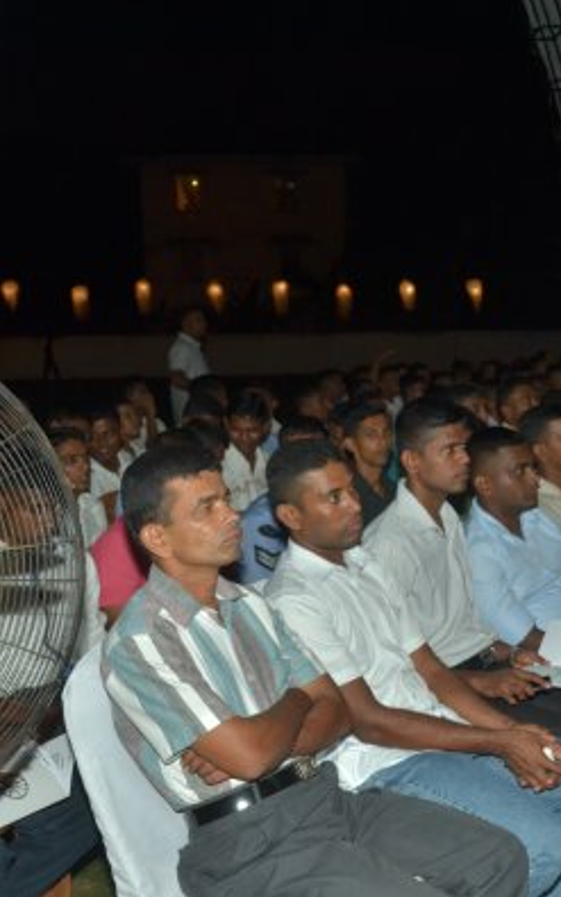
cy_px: 448
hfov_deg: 24.1
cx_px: 572
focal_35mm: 51
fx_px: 1247
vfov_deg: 39.6
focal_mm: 22
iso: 320
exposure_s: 1/80
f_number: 5
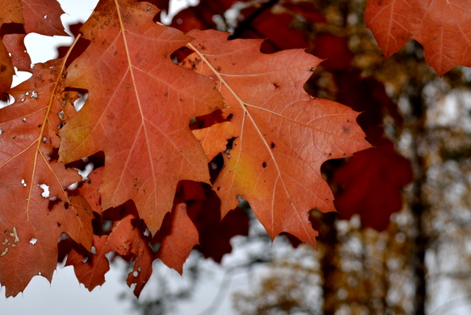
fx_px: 916
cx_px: 168
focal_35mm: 70
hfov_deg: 28.7
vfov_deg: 19.4
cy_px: 118
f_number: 8
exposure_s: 1/60
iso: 100
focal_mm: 34
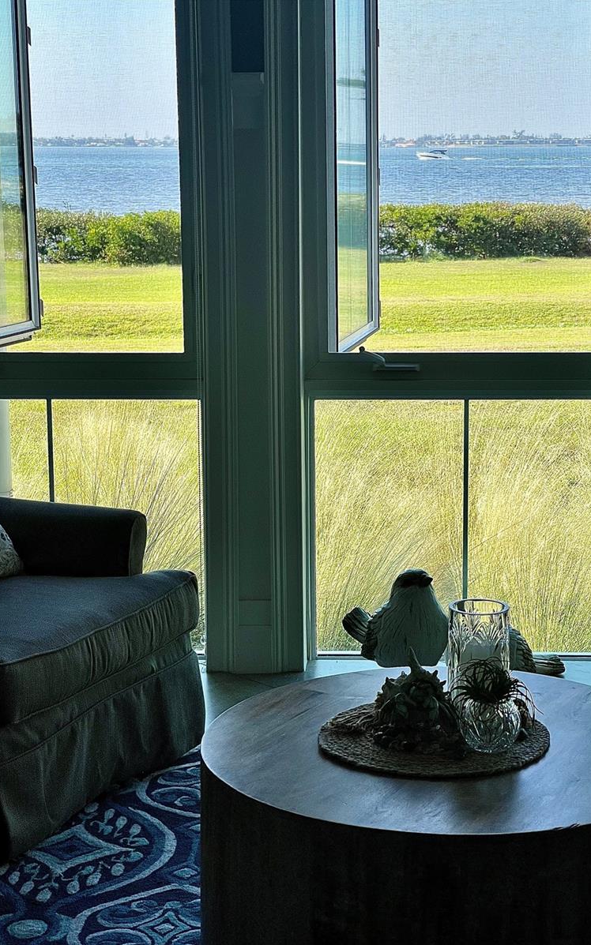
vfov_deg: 30.2
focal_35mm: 68
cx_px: 349
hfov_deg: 19.1
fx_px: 1753
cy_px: 472
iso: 20
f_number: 2.2
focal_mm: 7.5
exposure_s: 1/321
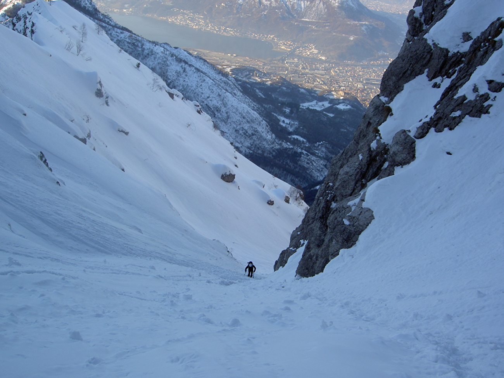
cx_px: 252
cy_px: 189
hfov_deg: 47.9
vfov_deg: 36.8
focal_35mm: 39
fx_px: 568
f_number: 4.7
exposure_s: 1/160
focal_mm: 8
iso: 50
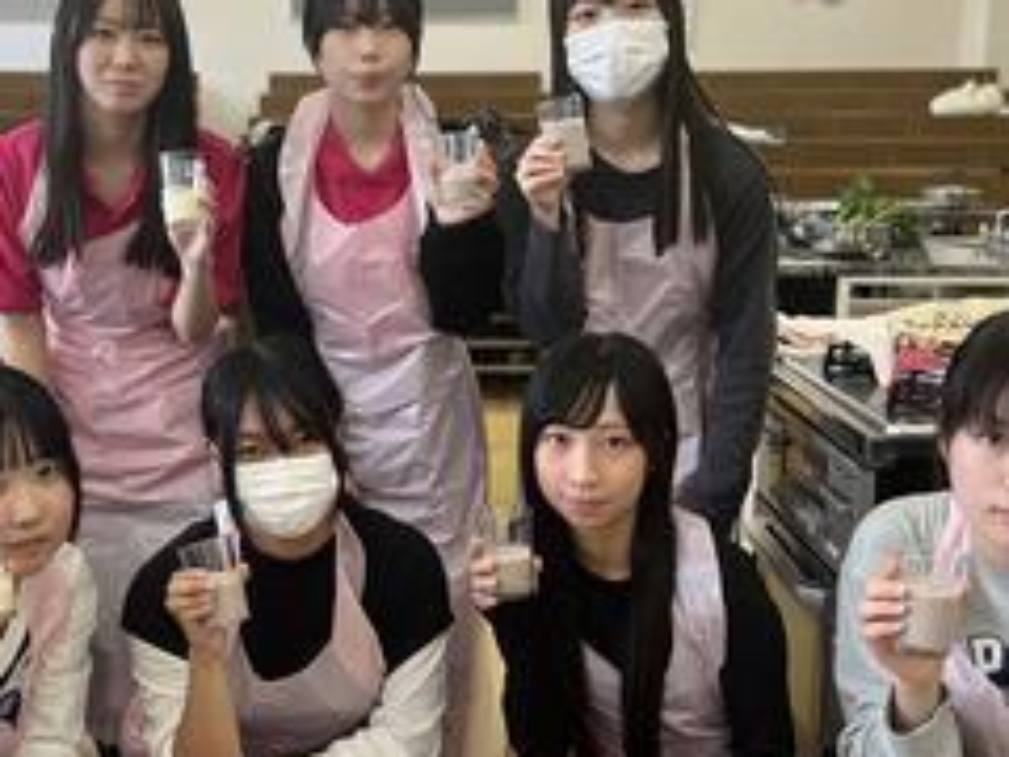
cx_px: 362
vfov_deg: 28.0
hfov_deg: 36.5
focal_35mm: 52
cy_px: 387
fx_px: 1516
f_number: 1.5
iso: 40
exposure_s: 1/164
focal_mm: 5.7
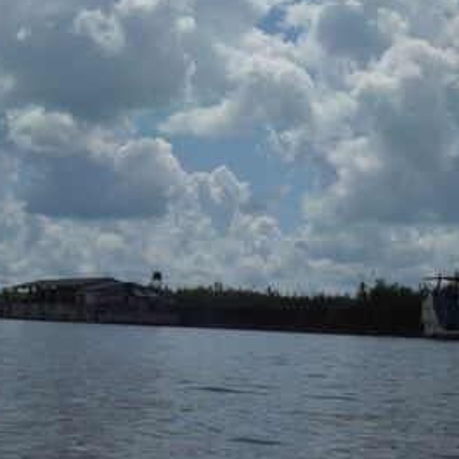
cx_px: 184
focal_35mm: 108
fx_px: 1620
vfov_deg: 16.1
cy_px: 251
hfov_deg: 16.1
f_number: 11.8
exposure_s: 1/500
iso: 80
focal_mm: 13.5
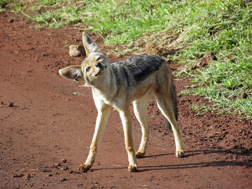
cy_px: 94
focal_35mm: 415
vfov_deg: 3.6
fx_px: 3021
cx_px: 126
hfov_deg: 4.8
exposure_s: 1/250
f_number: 4.5
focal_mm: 74.5
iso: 50
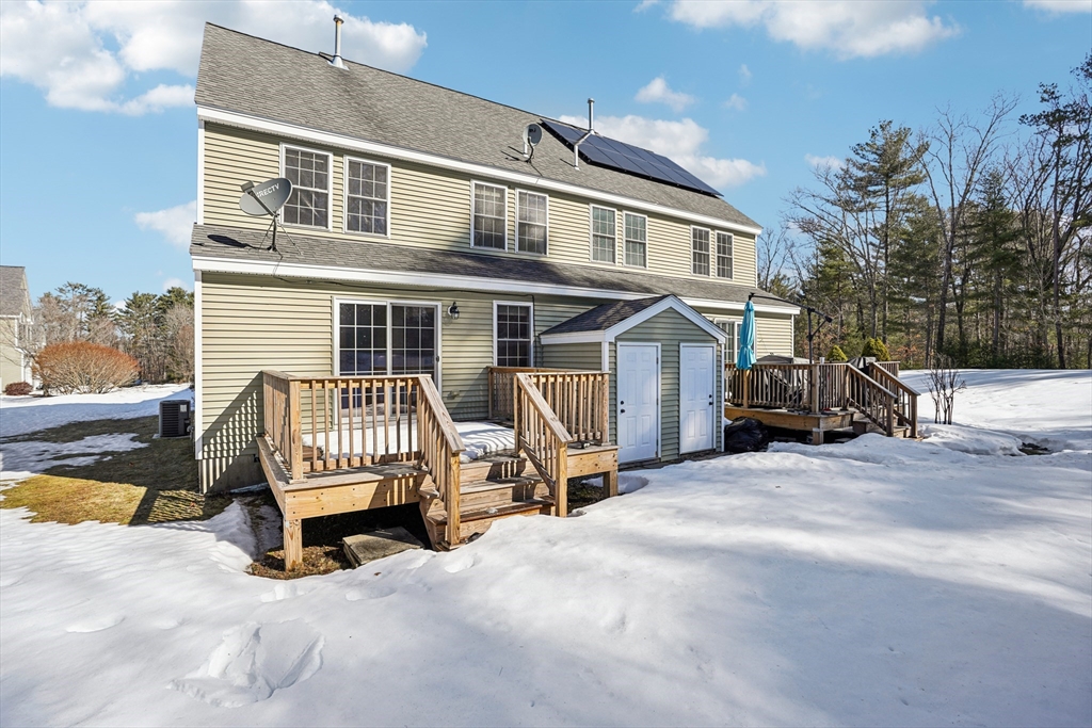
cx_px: 546
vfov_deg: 73.8
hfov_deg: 96.7
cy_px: 364
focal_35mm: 16
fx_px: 485
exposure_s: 1/200
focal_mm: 16
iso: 100
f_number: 8
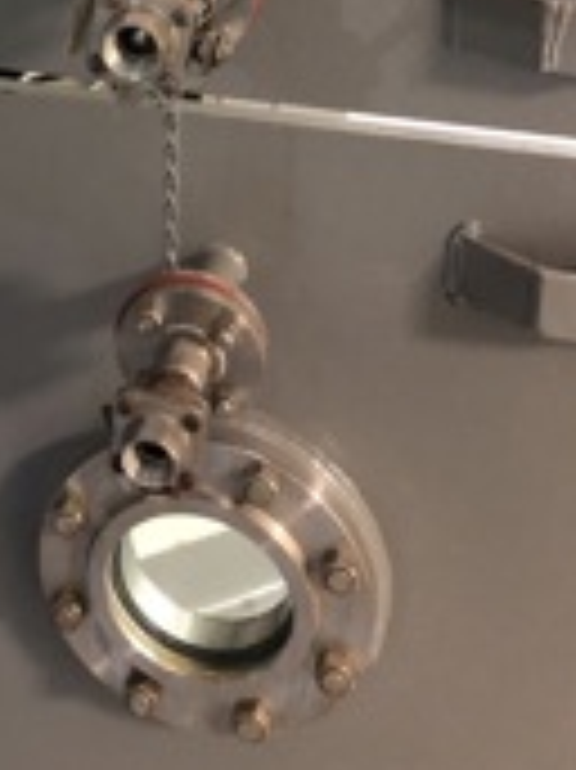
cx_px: -90
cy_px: -83
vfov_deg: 25.7
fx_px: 1555
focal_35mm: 70
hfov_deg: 19.9
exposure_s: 1/4
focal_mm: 3.99
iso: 125
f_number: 1.8
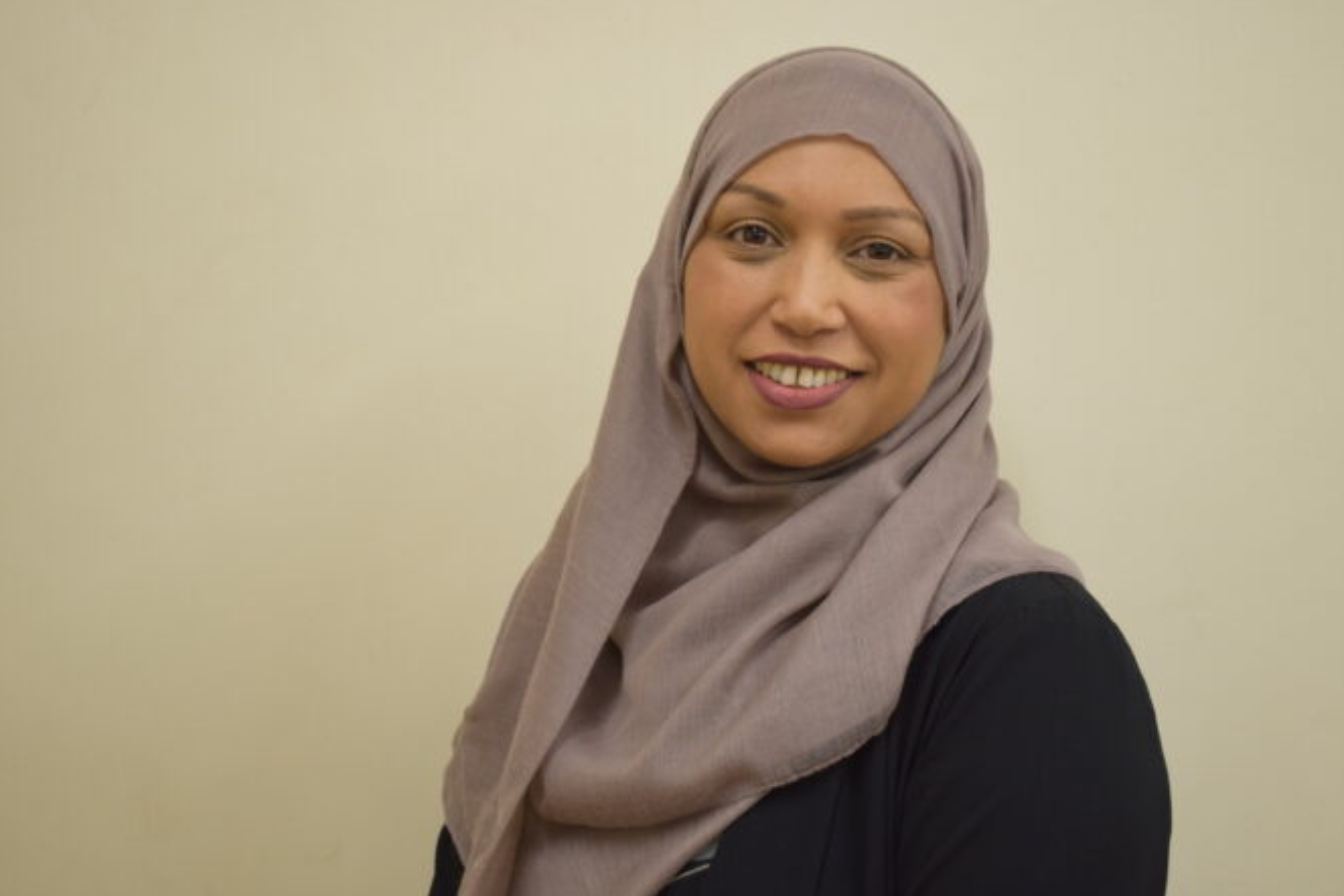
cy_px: 476
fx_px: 2464
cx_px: 742
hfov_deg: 30.5
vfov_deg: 20.6
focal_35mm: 66
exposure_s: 1/30
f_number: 4.8
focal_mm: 38
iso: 560
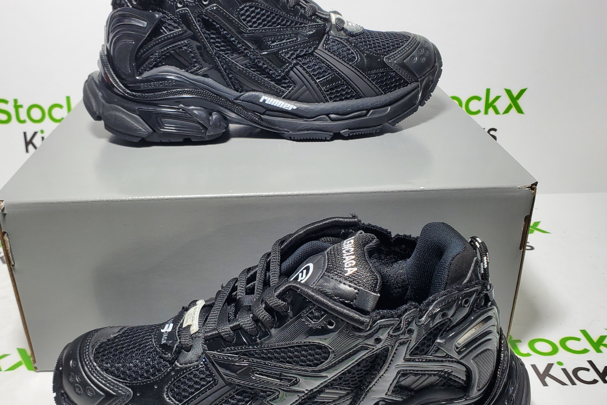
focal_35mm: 35
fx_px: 590
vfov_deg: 37.8
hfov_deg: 54.4
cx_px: 287
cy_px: 236
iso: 50
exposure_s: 1/146
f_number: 2.4
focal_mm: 4.3
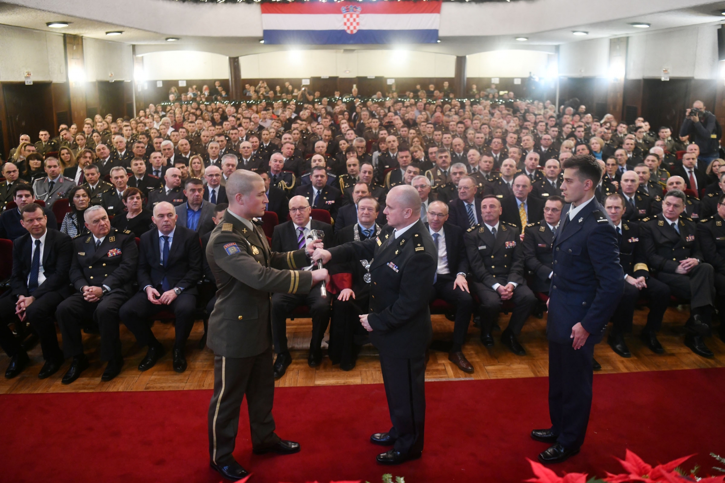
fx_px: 544
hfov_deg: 67.4
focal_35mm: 27
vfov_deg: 47.9
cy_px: 242
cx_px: 362
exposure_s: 1/100
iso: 2000
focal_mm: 27
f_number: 2.8
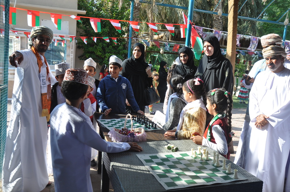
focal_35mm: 32
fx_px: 253
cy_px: 96
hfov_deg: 59.6
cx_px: 145
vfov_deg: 41.6
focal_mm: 21
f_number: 8
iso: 200
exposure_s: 1/250
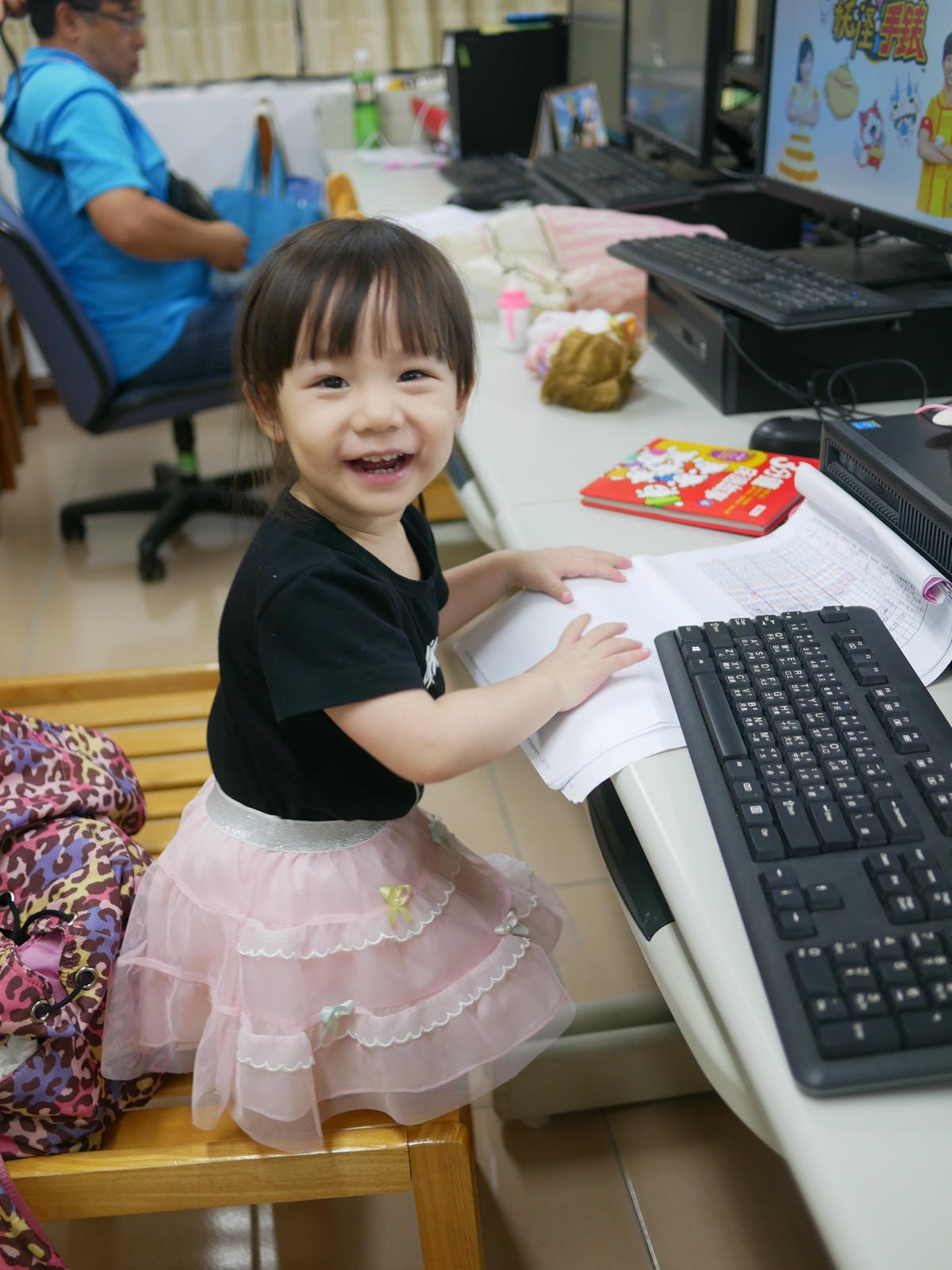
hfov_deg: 36.0
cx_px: 476
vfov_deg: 46.8
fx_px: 1467
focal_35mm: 40
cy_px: 635
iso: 200
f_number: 1.7
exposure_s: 1/60
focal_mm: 20
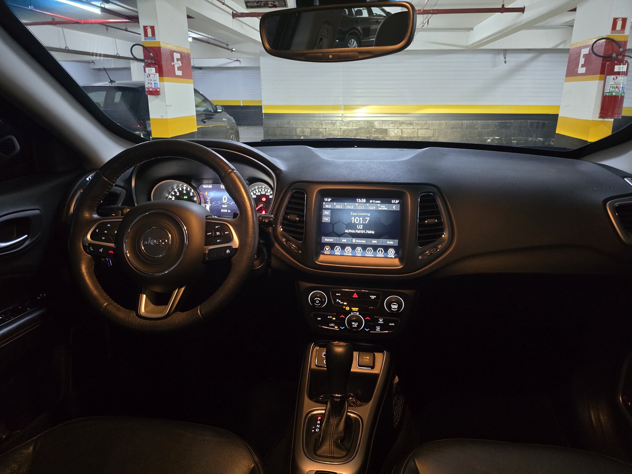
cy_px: 237
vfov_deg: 58.9
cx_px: 316
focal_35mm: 23
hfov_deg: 73.9
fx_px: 420
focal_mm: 6.3
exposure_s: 1/30
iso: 1600
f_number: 1.7
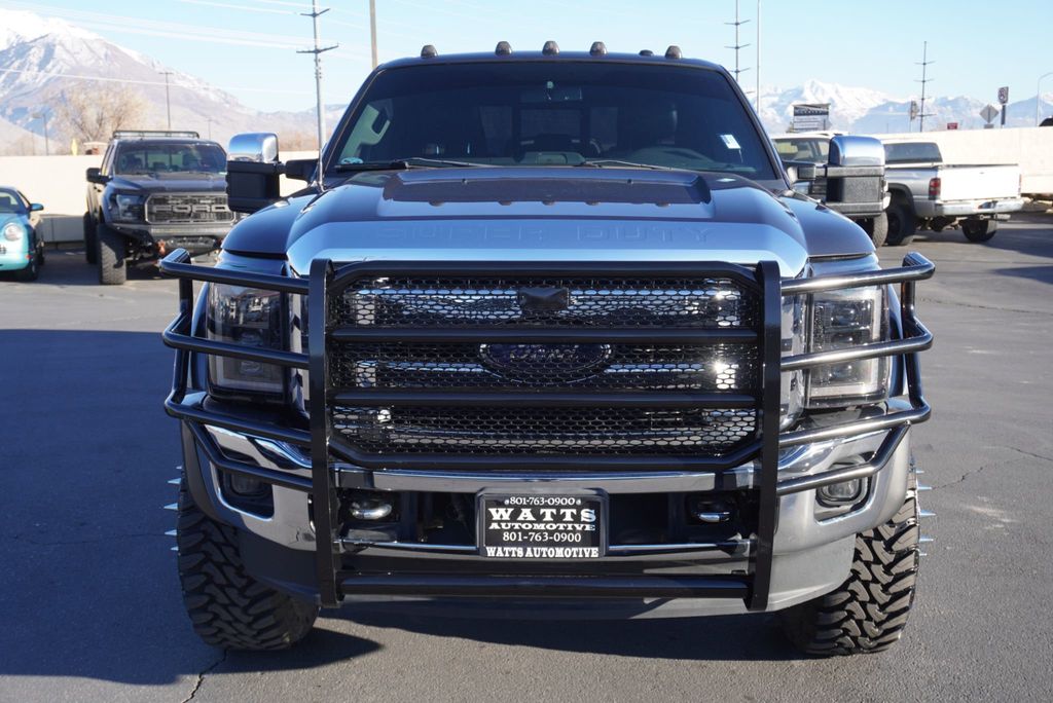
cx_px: 526
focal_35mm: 38
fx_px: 1097
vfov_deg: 35.5
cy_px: 352
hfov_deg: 51.3
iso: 100
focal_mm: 25
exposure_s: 1/125
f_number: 6.3
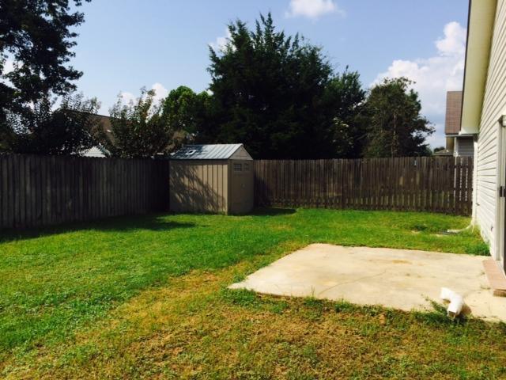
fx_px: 439
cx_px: 253
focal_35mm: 30
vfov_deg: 46.8
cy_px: 190
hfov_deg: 60.0
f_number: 2.2
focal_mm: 4.12
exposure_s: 1/2933
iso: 32
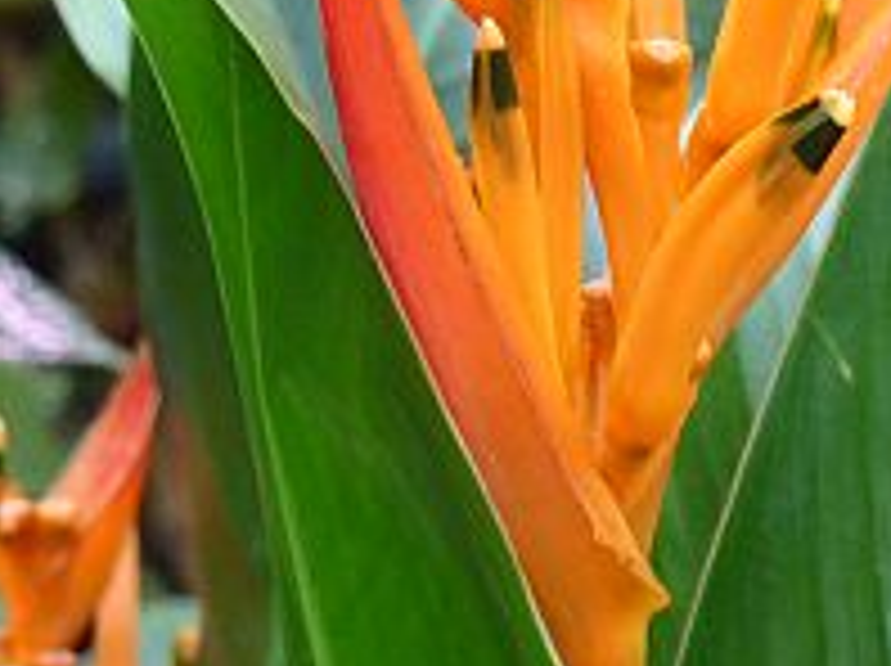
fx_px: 12494
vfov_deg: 3.1
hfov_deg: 4.1
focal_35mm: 486
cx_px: 284
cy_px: 72
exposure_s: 1/40
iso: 400
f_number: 5.3
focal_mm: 24.2
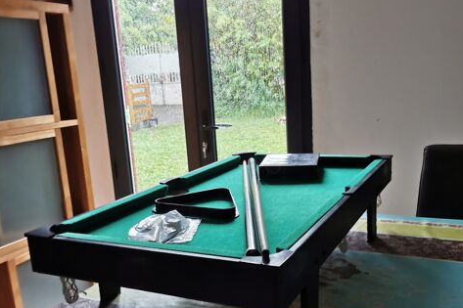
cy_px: 192
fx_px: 489
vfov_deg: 34.9
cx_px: 232
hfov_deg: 50.7
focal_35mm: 38
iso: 125
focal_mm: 5.58
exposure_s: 1/100
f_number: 1.8
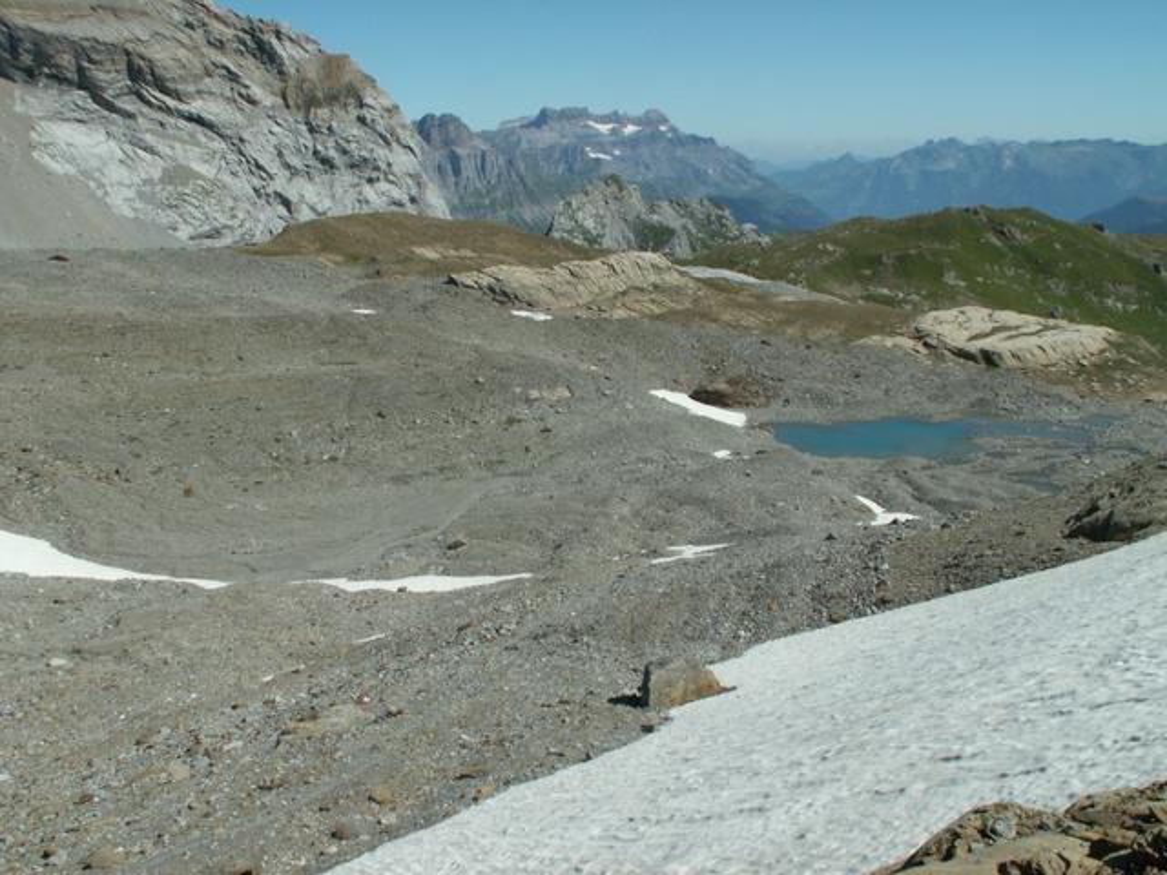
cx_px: 584
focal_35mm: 35
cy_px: 438
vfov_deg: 40.7
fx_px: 1180
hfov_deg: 52.6
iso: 50
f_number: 7.1
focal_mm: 5.86
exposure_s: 1/250
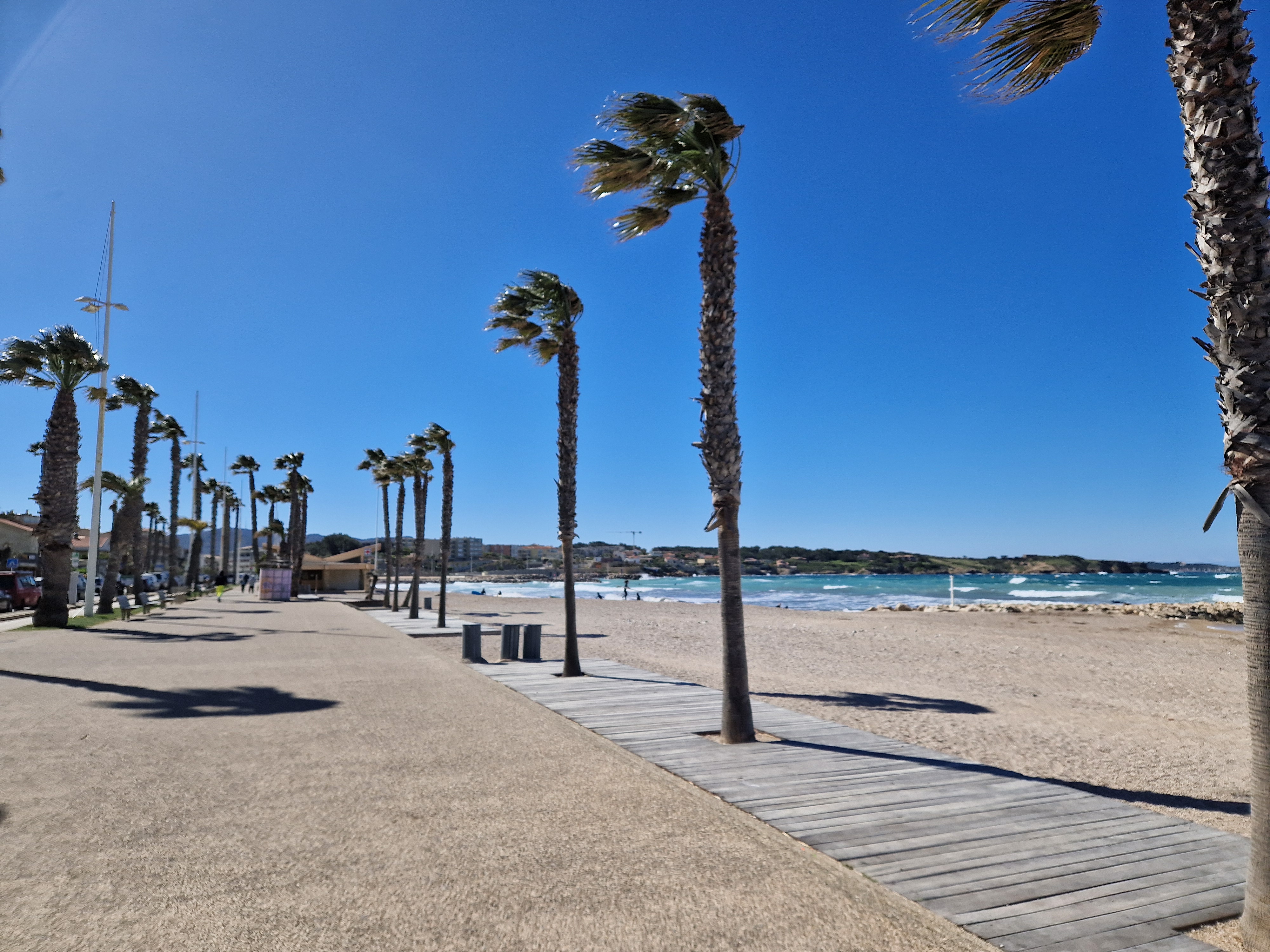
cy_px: 476
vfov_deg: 58.9
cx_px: 635
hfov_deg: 73.9
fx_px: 844
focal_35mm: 23
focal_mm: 5.4
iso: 50
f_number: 1.8
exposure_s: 1/3104
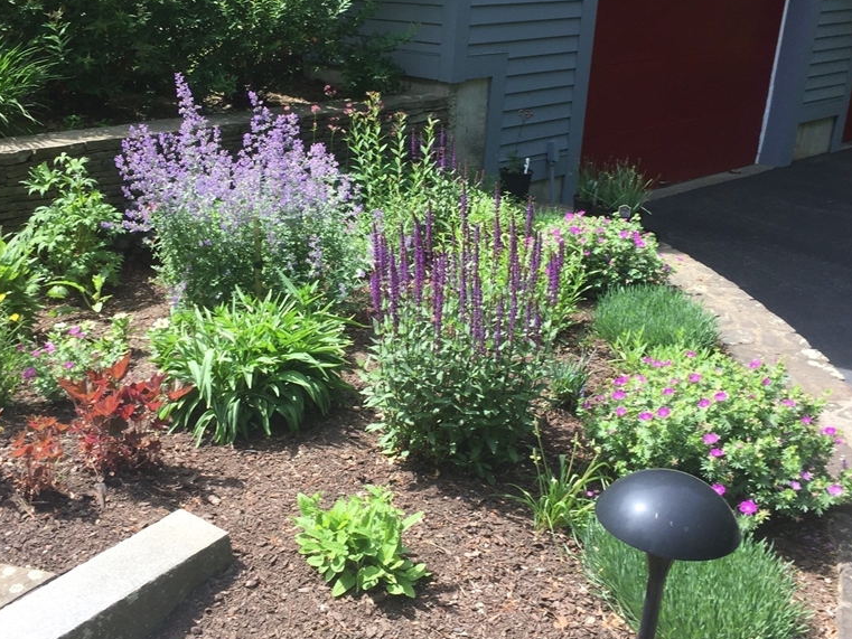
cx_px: 366
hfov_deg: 47.7
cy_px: 297
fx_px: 960
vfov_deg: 36.8
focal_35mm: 39
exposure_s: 1/590
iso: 32
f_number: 2.2
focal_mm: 4.15
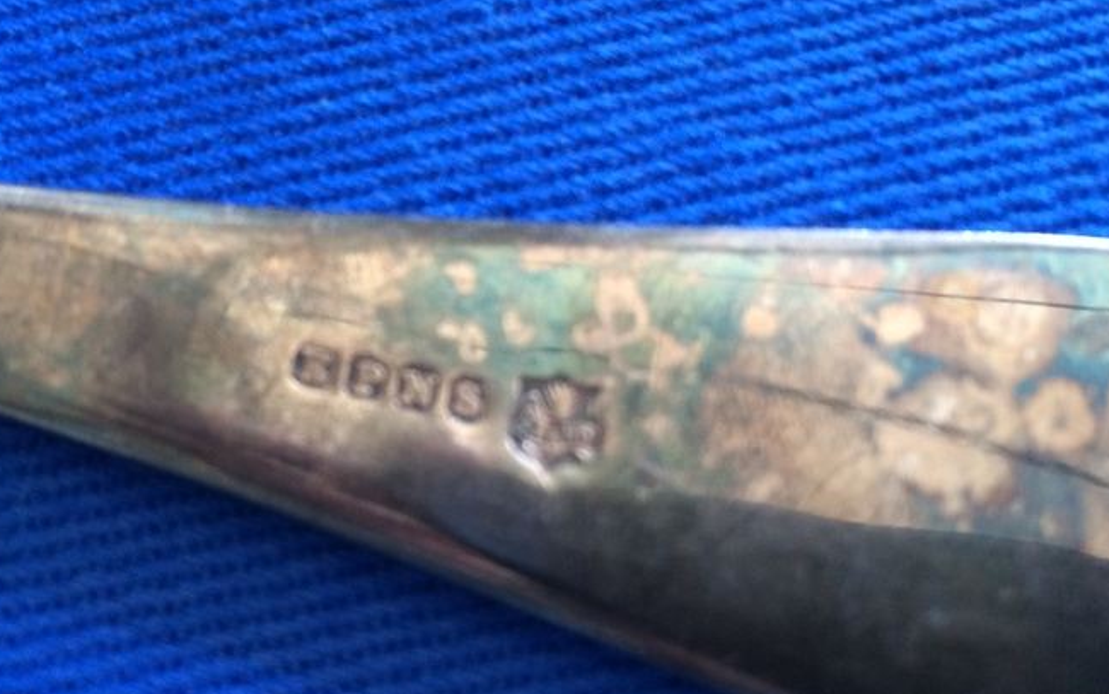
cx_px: 415
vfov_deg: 29.2
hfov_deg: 44.9
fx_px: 1331
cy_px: 354
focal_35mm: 44
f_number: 2.2
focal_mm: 4.12
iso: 200
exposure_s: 1/30
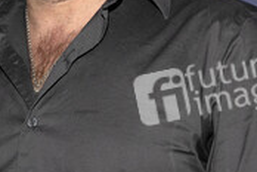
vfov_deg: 7.0
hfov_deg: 10.5
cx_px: 75
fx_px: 1392
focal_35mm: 195
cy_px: 16
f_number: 5
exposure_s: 1/200
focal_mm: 85
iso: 800
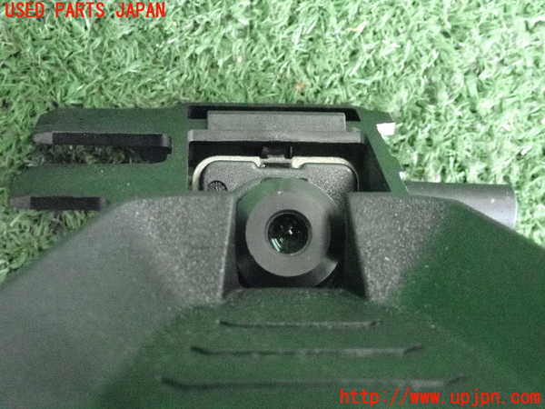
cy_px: 204
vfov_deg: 21.9
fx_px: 1055
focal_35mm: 67
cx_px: 272
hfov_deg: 29.0
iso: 8000
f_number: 3.8
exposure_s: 1/125
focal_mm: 11.88
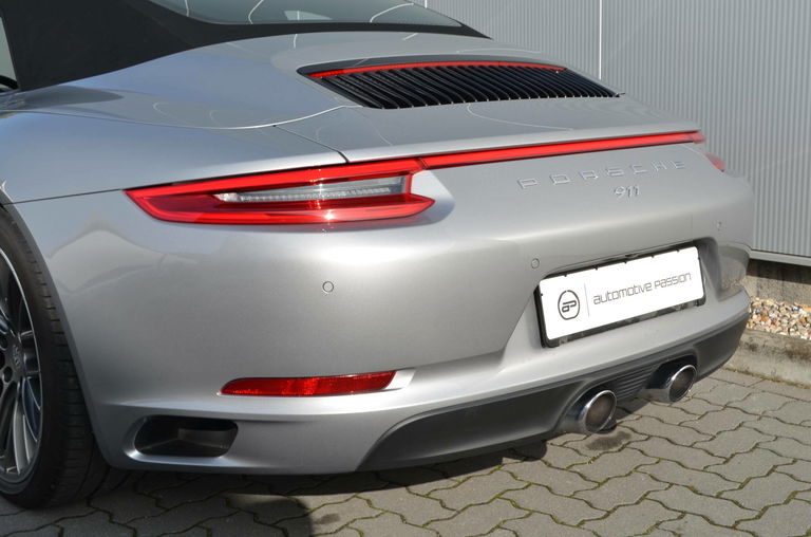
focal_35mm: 48
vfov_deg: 27.9
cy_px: 268
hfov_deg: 41.2
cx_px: 406
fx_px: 1079
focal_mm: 32
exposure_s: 1/160
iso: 100
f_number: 7.1
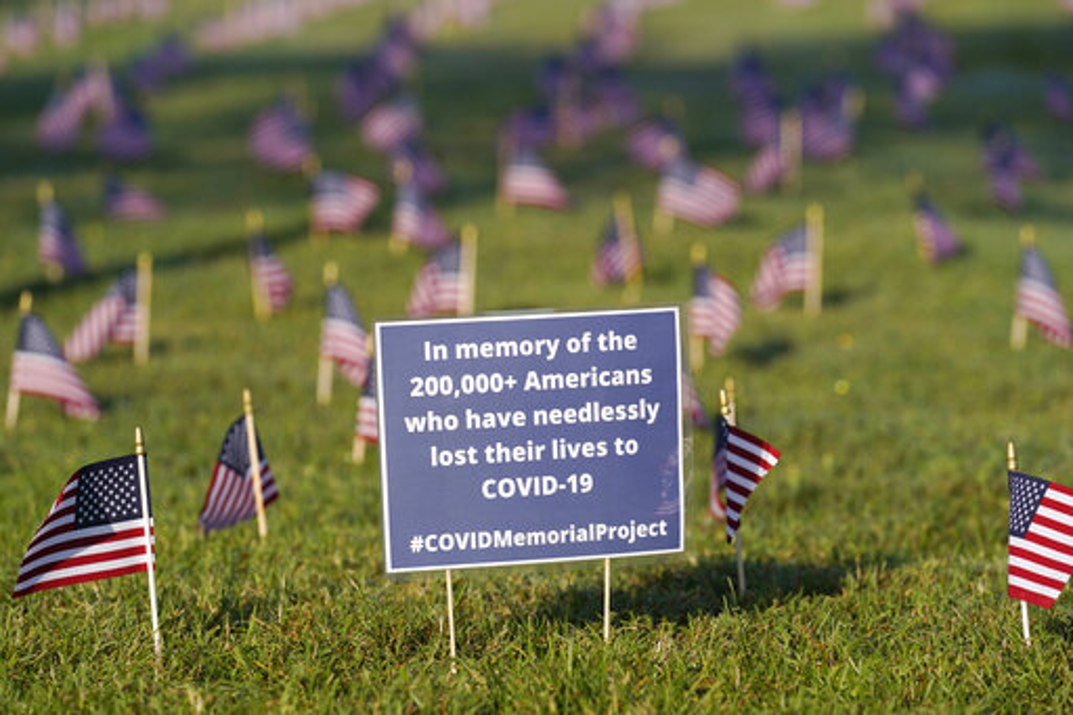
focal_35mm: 187
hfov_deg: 11.0
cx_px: 536
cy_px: 358
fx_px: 5572
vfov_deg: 7.3
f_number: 5
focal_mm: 187
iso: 100
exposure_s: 1/800
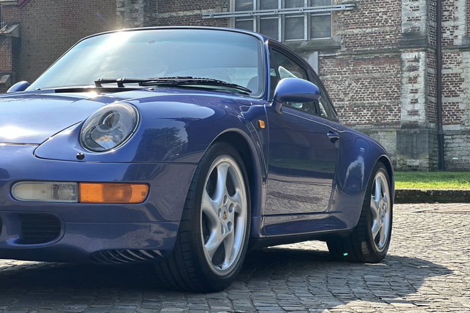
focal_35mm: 81
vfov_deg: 16.9
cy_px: 159
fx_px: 1057
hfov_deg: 25.1
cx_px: 235
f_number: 2.8
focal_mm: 9
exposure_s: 1/270
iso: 32
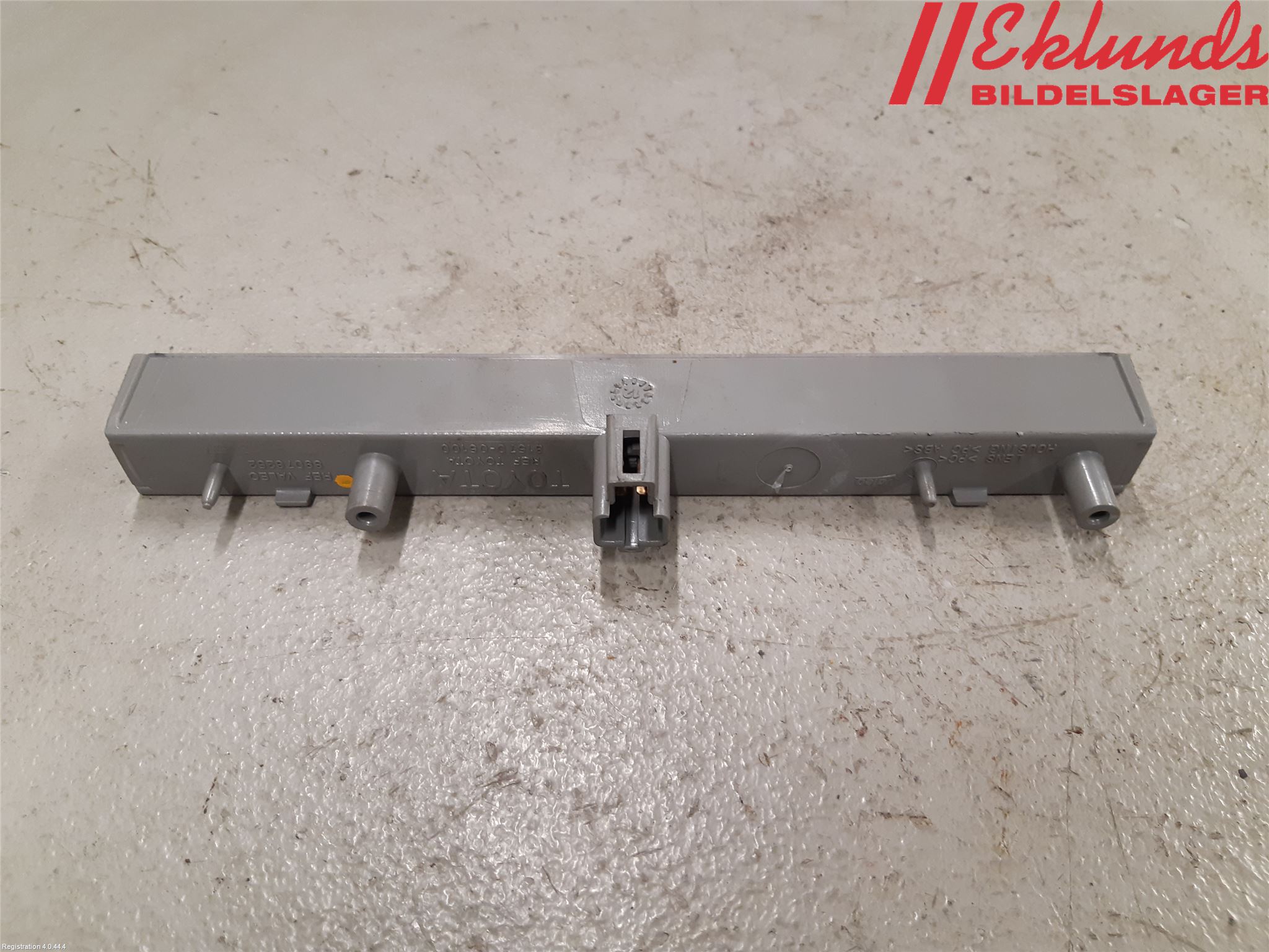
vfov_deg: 53.1
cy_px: 476
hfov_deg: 67.3
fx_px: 953
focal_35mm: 26
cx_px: 634
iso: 160
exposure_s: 1/50
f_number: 1.7
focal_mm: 3.93
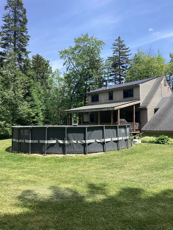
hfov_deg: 45.4
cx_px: 86
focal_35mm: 31
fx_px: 207
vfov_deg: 58.4
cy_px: 115
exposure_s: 1/776
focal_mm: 3.3
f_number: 2.4
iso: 25
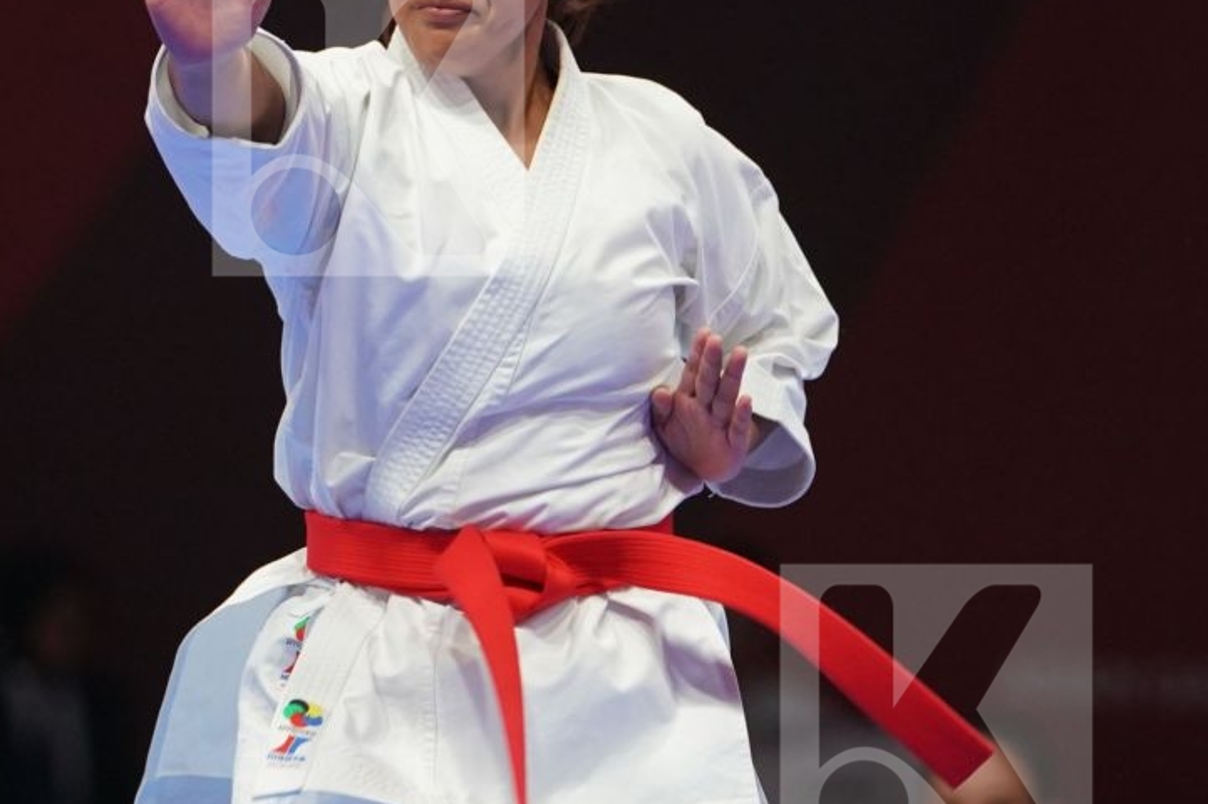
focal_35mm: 597
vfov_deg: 2.3
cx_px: 369
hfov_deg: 3.5
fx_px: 20023
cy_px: 717
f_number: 4
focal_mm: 239
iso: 2000
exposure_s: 1/500
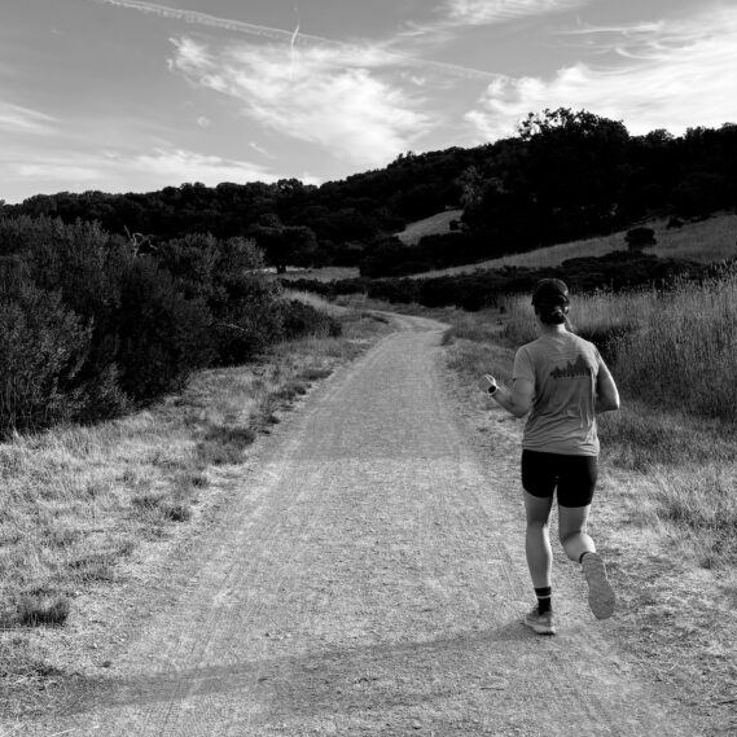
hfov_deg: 52.5
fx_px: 747
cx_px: 392
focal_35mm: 31
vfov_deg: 52.5
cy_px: 370
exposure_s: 1/2538
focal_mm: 5.96
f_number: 1.6
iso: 50
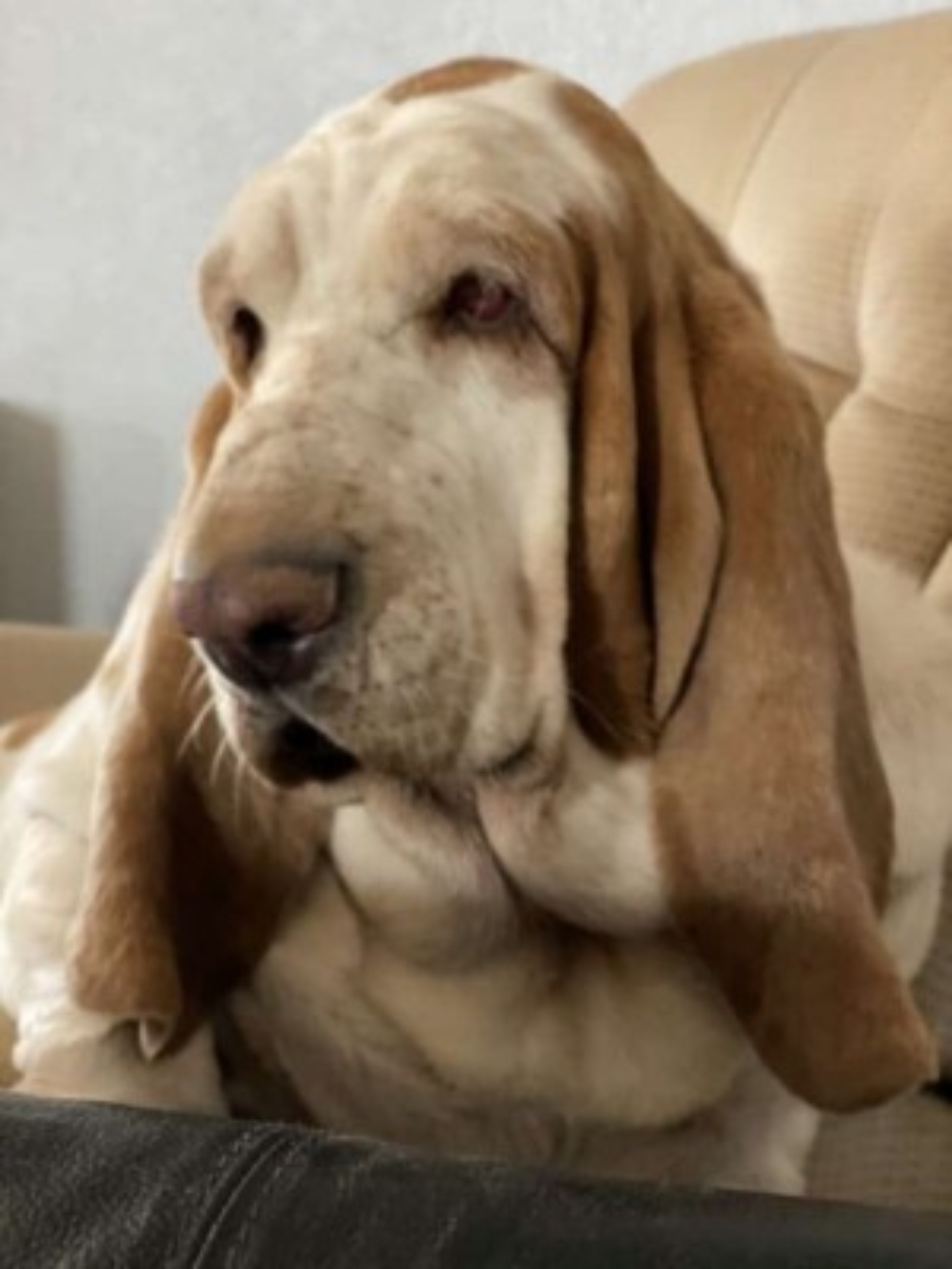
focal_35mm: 52
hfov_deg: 28.0
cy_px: 634
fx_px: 1907
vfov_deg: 36.8
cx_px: 476
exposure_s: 1/23
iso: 500
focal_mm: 6
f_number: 2
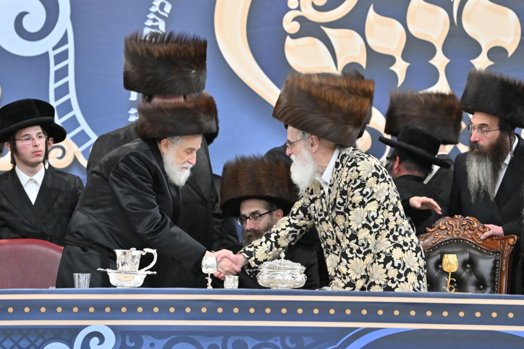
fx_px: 3492
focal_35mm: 240
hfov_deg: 8.6
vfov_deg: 5.7
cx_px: 262
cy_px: 174
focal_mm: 160
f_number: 2.8
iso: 1600
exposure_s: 1/400
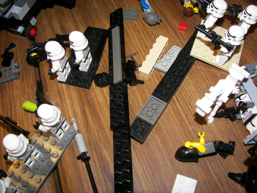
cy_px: 96
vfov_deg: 39.7
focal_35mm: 36
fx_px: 267
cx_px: 128
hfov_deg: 51.4
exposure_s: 1/30
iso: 100
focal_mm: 6
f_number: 2.8
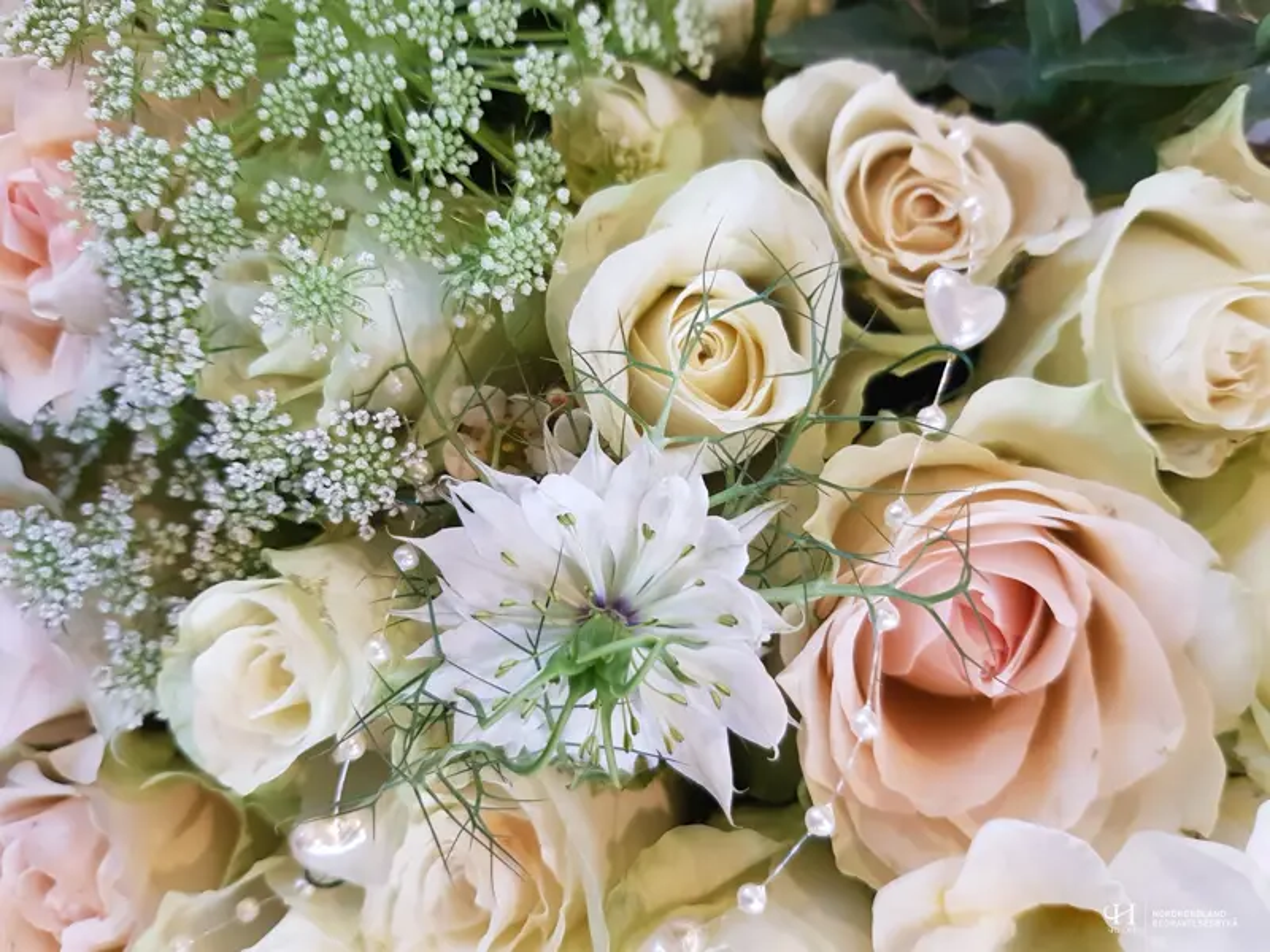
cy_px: 476
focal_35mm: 26
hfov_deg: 67.3
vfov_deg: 53.1
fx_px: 954
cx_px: 635
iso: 250
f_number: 1.7
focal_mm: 4.2
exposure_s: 1/33
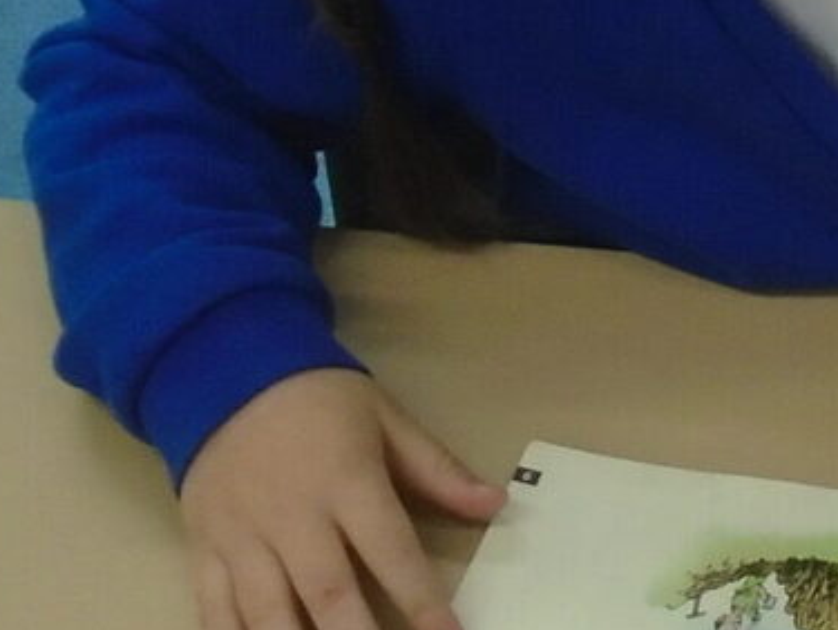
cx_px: 1432
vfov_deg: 11.2
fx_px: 3223
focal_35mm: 133
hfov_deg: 13.5
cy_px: 389
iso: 160
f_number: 3.2
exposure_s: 1/30
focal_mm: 4.6
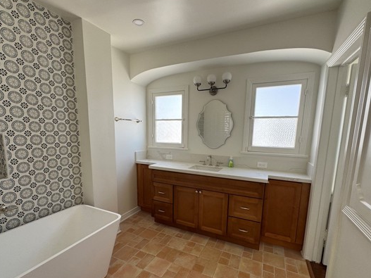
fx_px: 182
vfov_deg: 74.3
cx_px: 182
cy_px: 158
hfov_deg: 91.0
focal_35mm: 17
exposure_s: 1/99
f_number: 2.2
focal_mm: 2.22
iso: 64
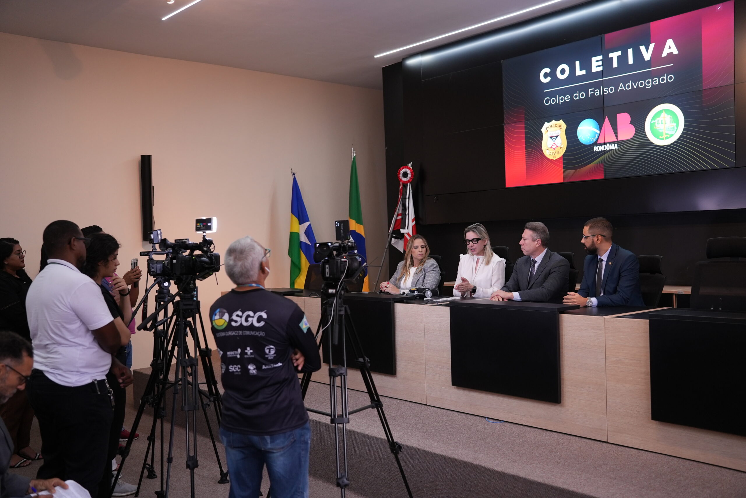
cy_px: 249
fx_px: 726
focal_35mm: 35
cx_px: 373
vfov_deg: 37.9
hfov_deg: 54.4
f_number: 2.5
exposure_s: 1/125
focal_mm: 35
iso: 1600
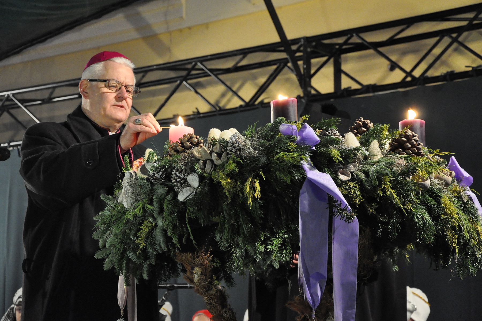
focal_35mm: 105
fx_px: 1404
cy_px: 160
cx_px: 241
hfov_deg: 19.5
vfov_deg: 13.0
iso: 3200
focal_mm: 70
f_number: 5.3
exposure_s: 1/25
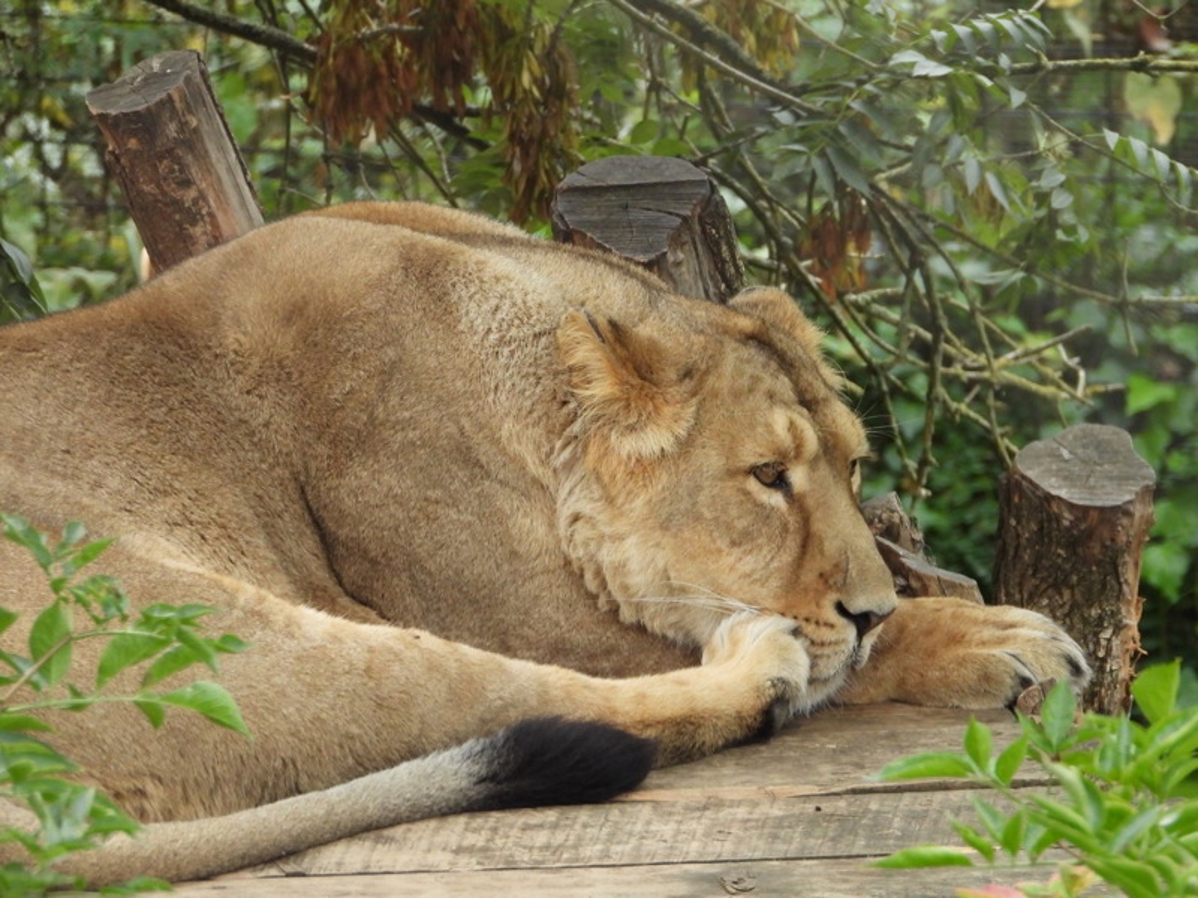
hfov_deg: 3.1
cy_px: 449
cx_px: 599
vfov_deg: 2.3
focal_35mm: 650
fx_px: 22495
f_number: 5
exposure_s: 1/200
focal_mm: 117
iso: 400
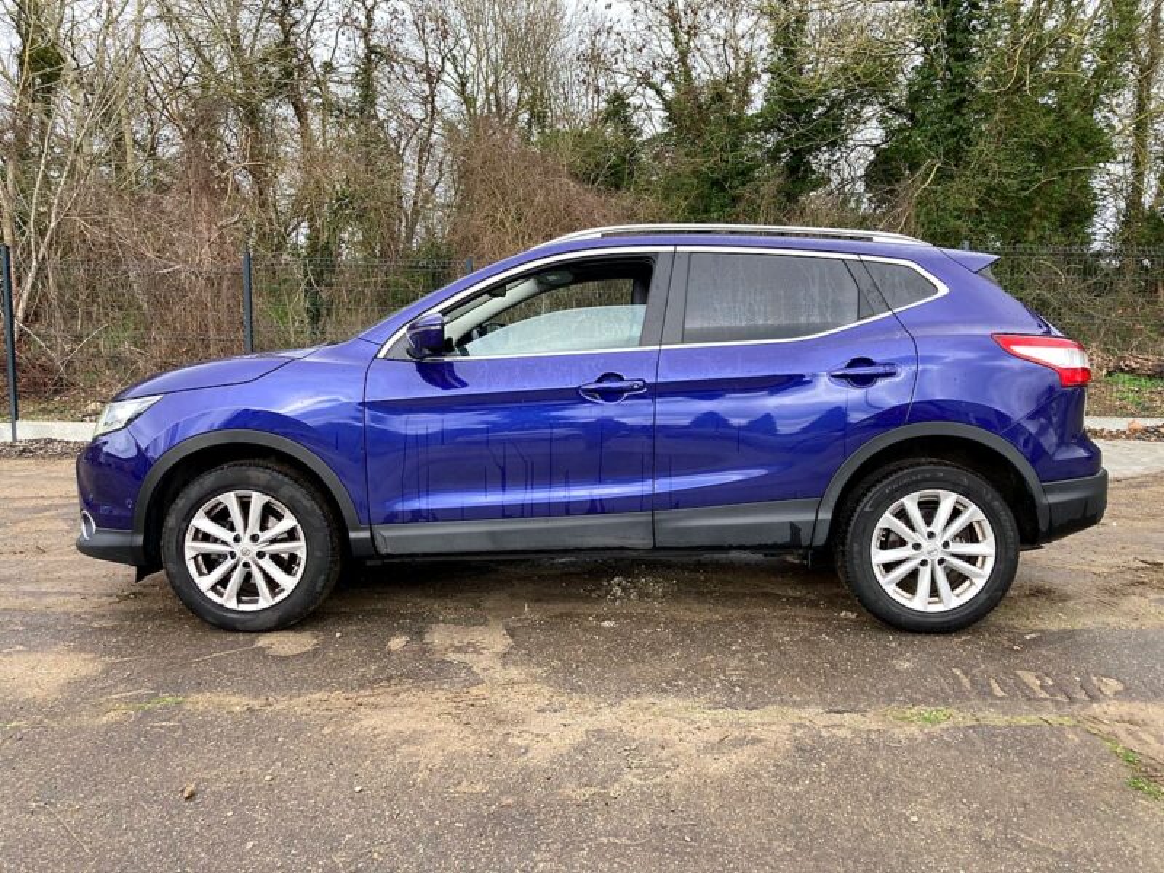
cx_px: 582
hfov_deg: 63.4
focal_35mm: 28
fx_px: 942
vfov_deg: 49.7
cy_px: 436
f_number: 1.8
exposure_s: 1/121
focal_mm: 3.99
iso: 64
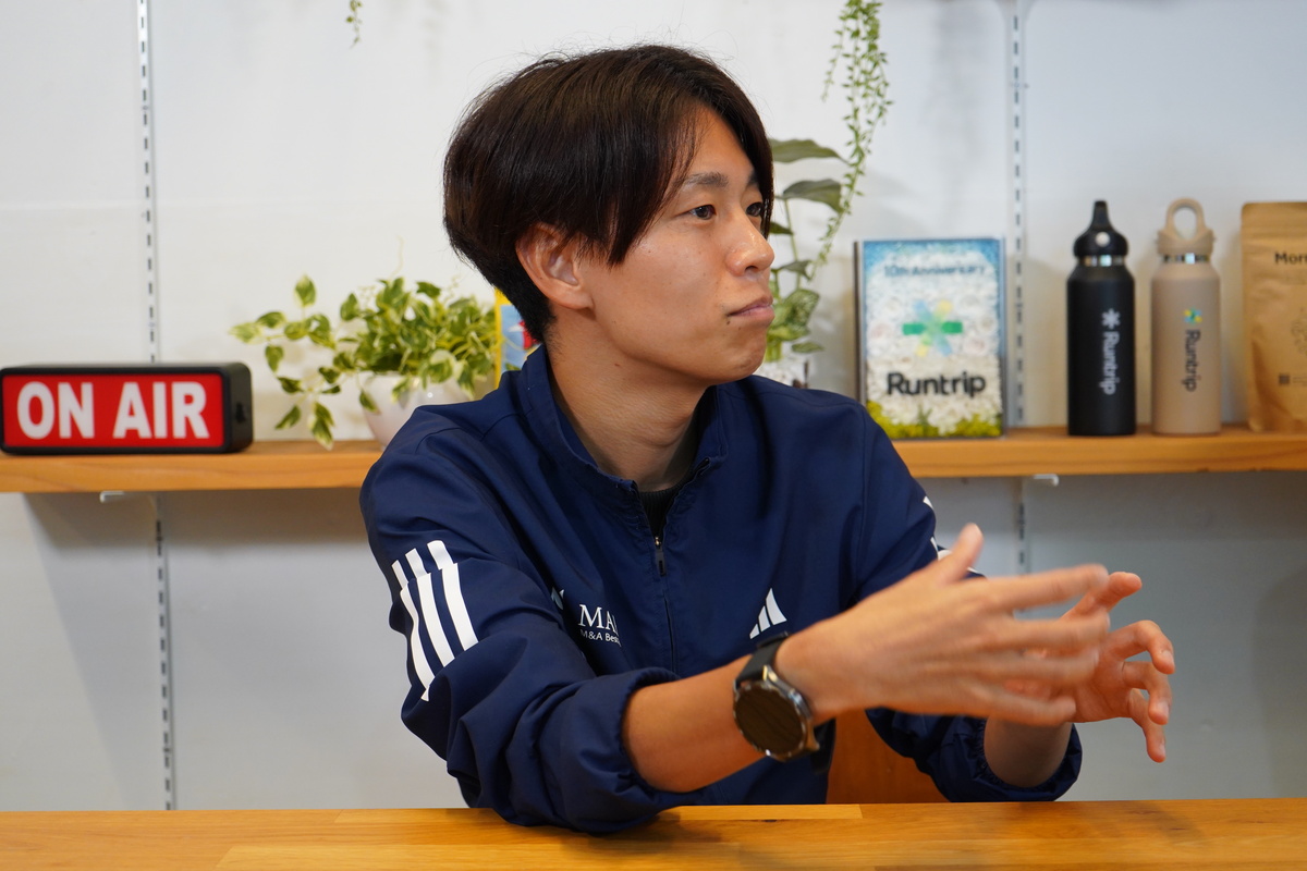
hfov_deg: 35.1
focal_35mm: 57
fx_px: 2069
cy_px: 436
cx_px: 654
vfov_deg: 23.8
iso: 2500
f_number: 5
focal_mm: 57
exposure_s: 1/100
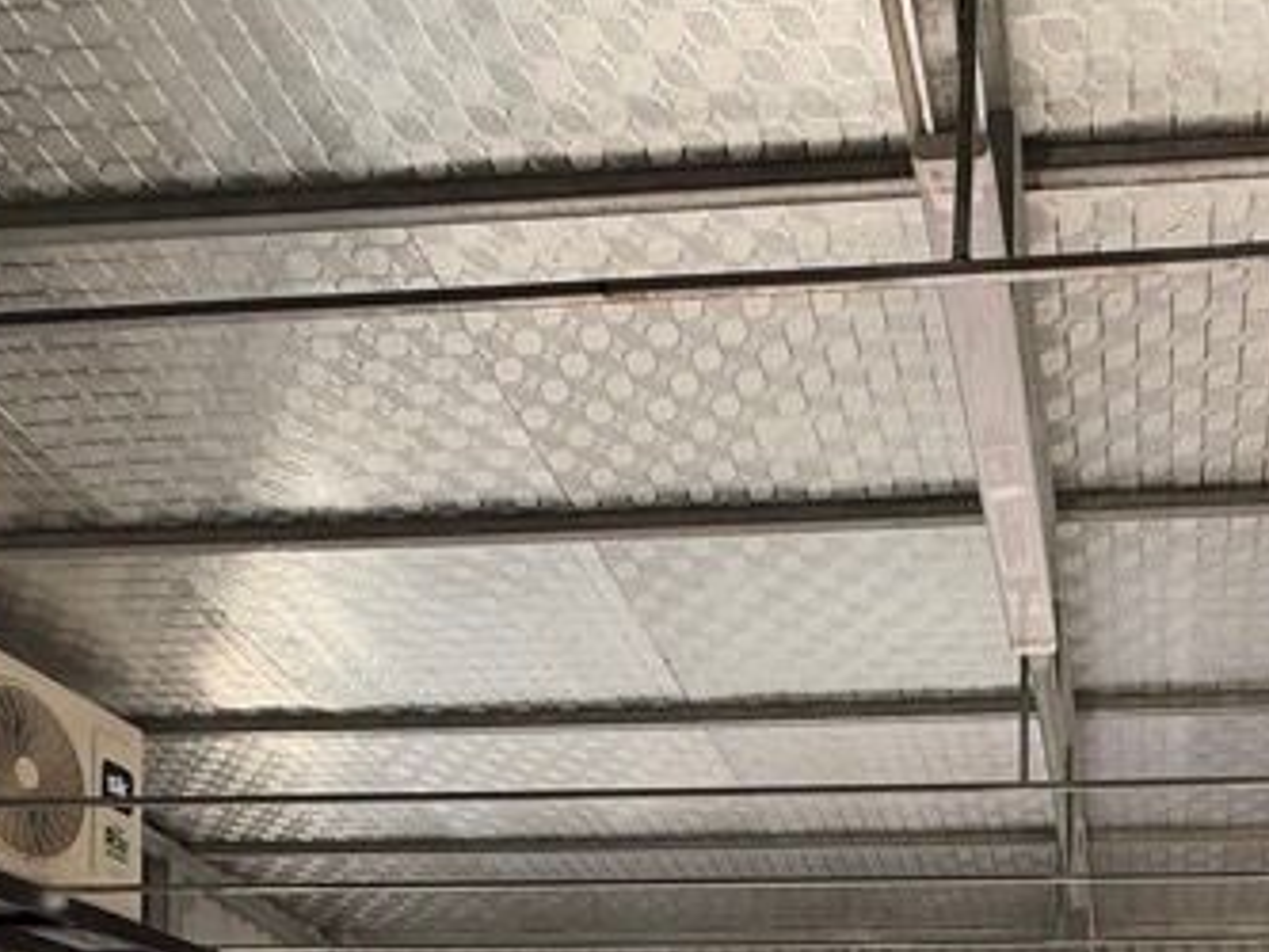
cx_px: 1044
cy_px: 1299
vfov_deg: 27.1
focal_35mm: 43
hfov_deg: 41.6
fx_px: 1577
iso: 64
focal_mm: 2.22
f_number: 2.2
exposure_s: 1/165
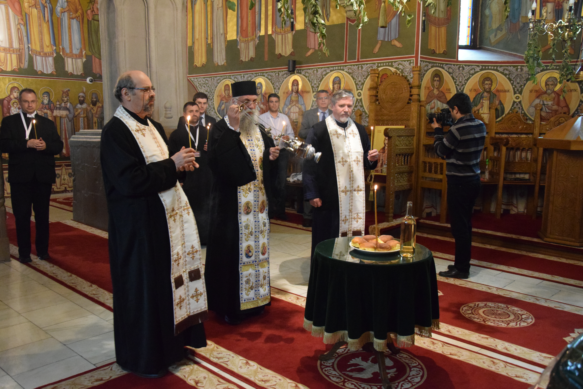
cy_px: 194
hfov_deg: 57.2
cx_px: 292
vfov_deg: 40.0
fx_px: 534
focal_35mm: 33
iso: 5000
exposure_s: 1/60
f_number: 3.8
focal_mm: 22
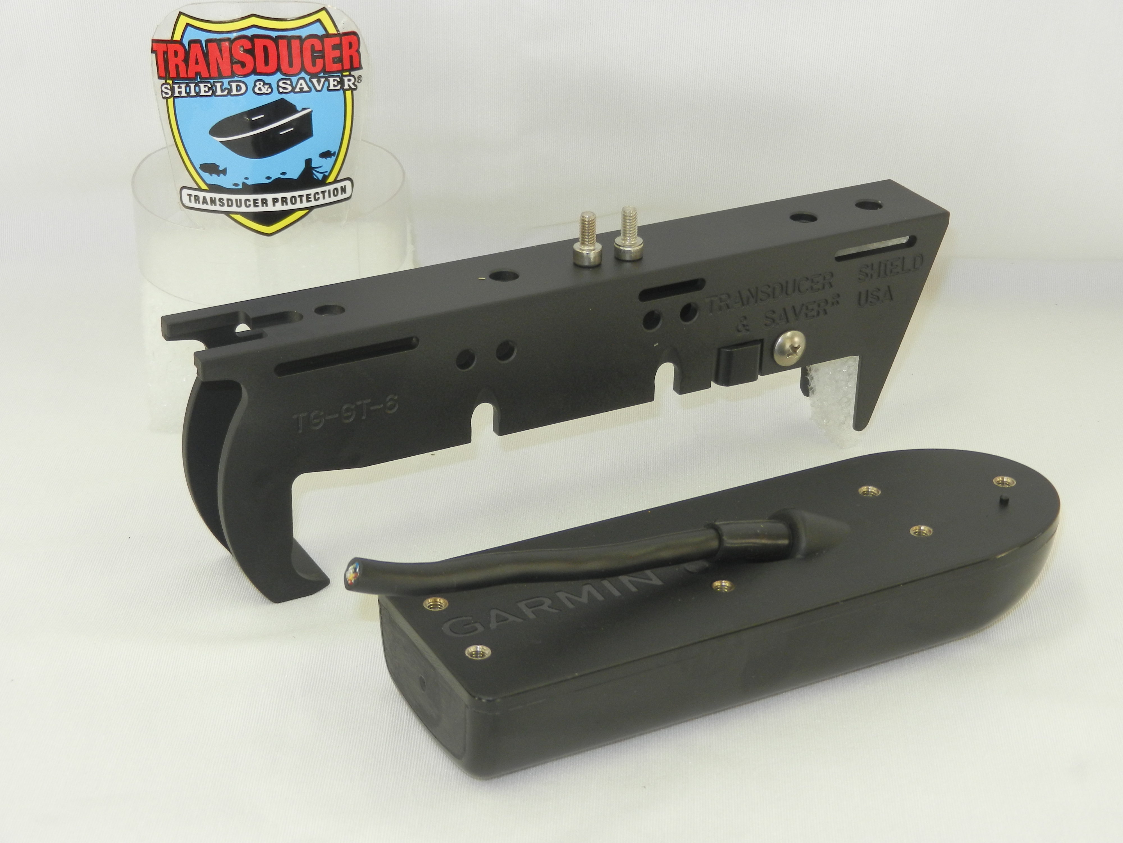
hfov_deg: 28.6
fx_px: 2206
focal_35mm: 68
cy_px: 422
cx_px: 562
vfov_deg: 21.6
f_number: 4.6
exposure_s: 1/30
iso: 200
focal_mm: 12.3
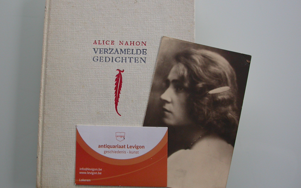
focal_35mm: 46
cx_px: 133
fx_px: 377
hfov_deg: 43.4
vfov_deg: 28.0
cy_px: 83
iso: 100
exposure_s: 1/47
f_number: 2.6
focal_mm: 7.85
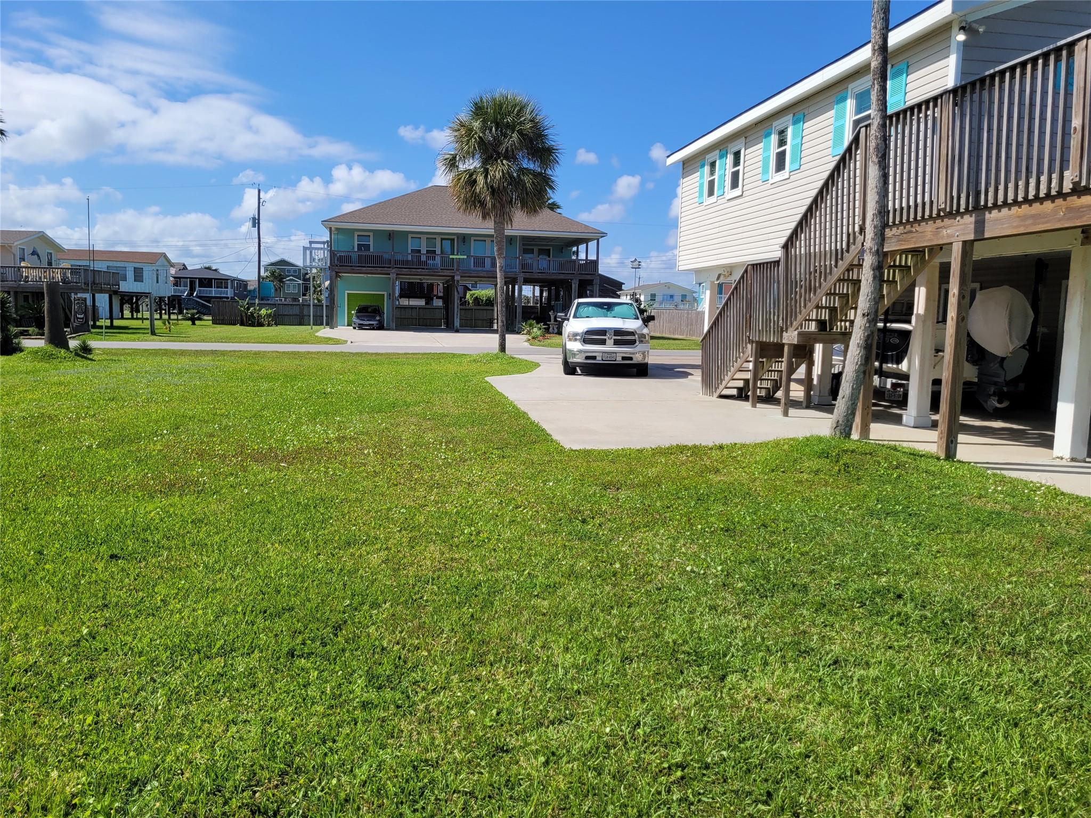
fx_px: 819
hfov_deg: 67.3
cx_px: 546
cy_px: 409
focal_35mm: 26
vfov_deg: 53.1
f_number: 1.8
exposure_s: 1/2953
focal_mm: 5.4
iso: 40
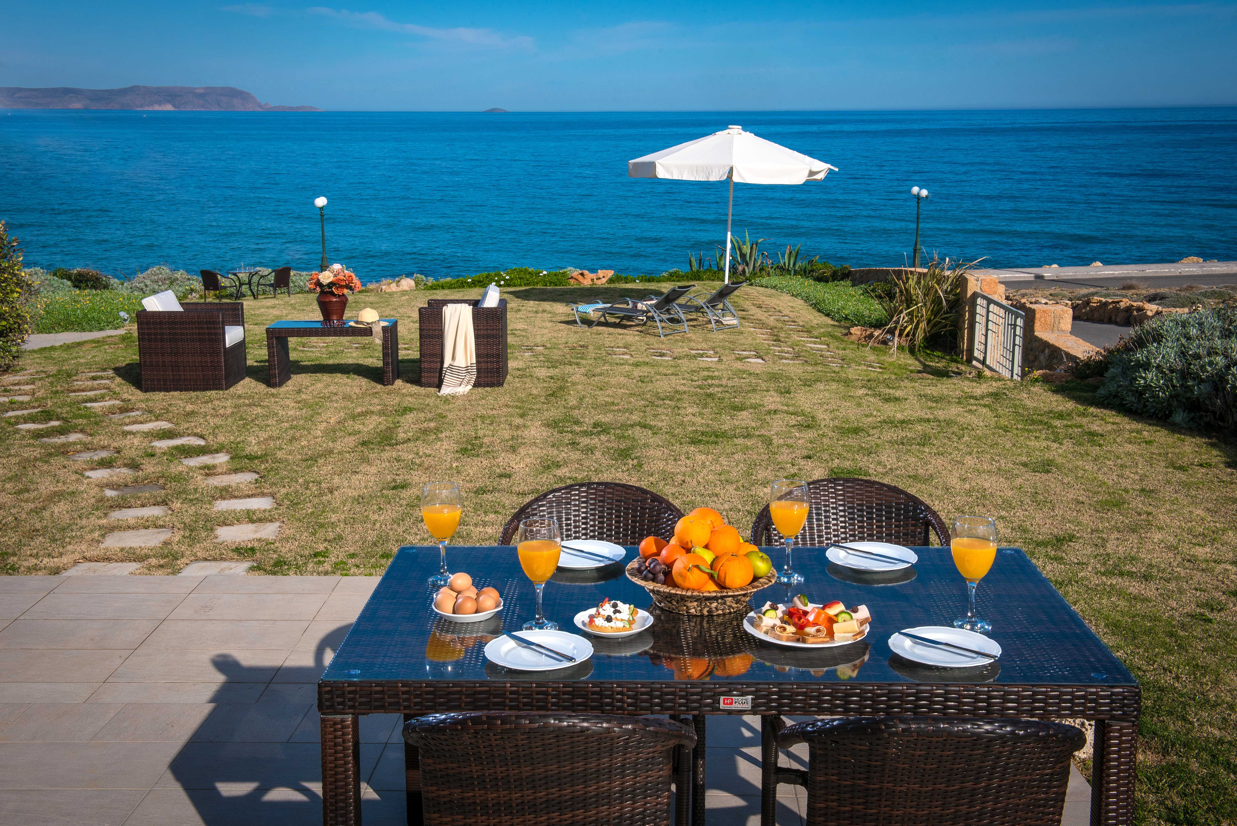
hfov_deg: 48.4
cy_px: 413
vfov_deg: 33.4
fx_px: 1375
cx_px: 618
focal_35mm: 40
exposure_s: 1/250
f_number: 16
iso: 200
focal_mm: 40
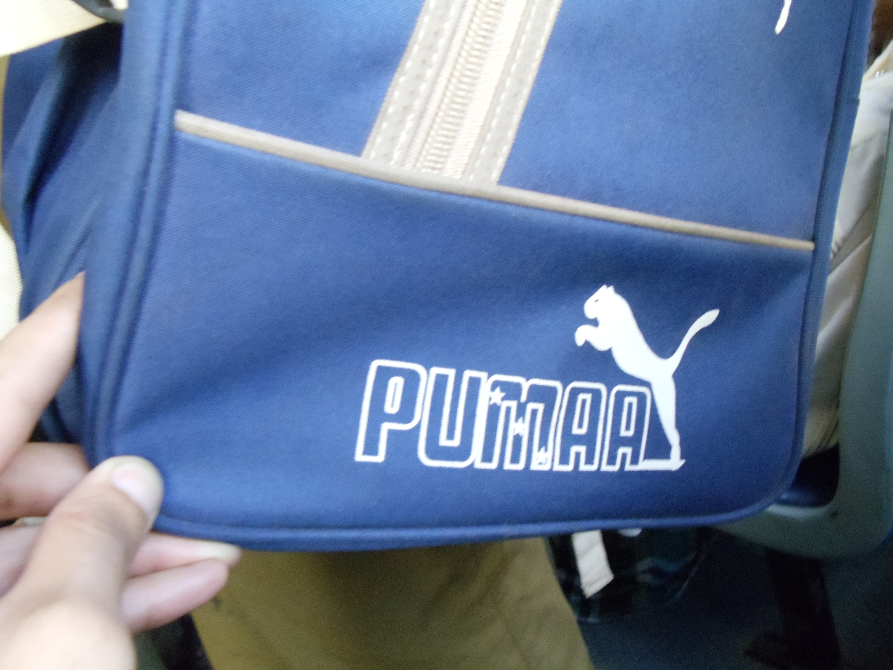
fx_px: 1135
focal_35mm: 44
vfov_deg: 32.9
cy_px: 335
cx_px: 446
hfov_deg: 42.9
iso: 800
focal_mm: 6
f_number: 3.5
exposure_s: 1/60
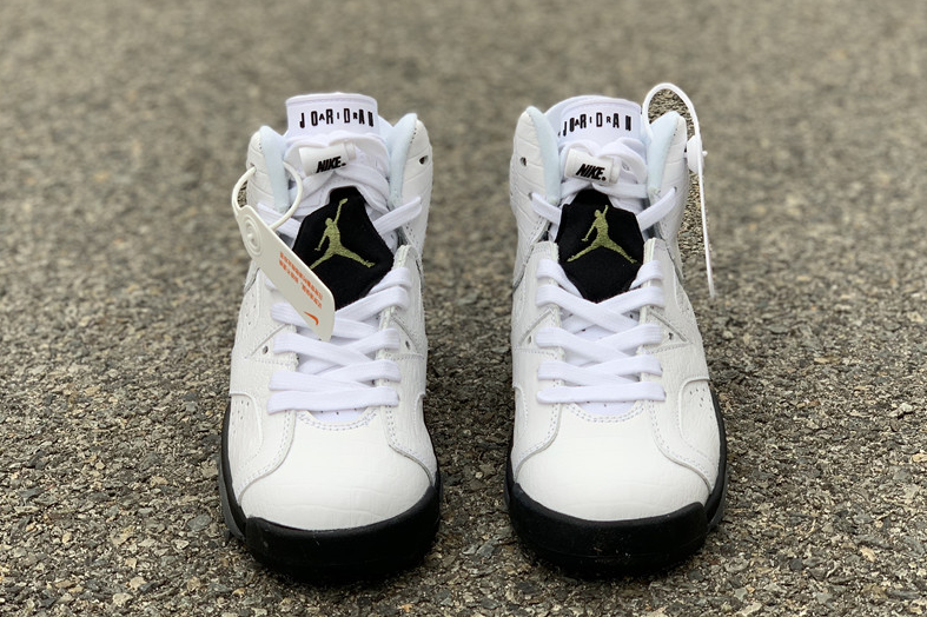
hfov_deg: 36.3
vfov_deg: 24.6
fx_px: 1416
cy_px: 330
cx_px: 463
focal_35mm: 55
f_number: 2.4
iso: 16
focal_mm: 6
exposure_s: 1/122
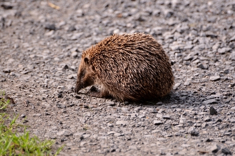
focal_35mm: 450
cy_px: 78
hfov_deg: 4.6
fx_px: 2932
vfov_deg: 3.0
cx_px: 118
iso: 400
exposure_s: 1/320
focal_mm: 300
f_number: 5.6
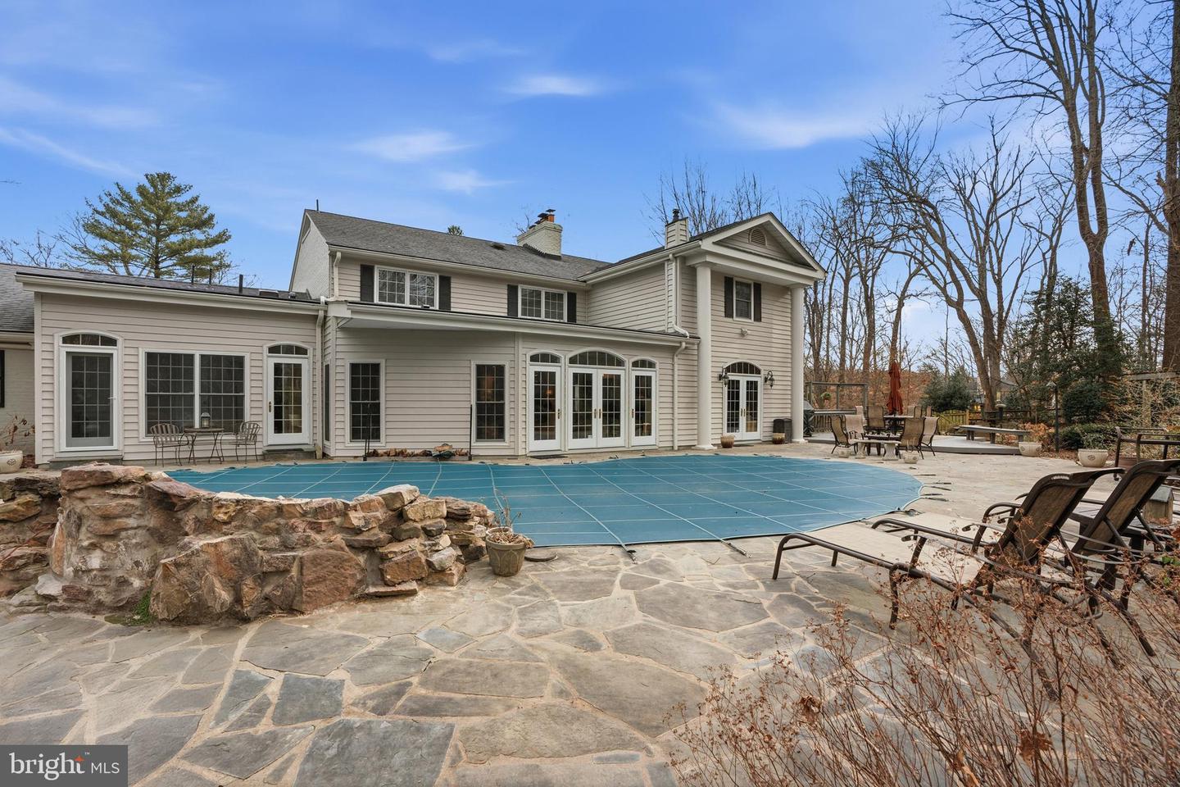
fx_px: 524
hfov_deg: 96.7
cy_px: 394
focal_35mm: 16
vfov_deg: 73.7
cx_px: 590
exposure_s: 1/2000
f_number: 9
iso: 200
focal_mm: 16
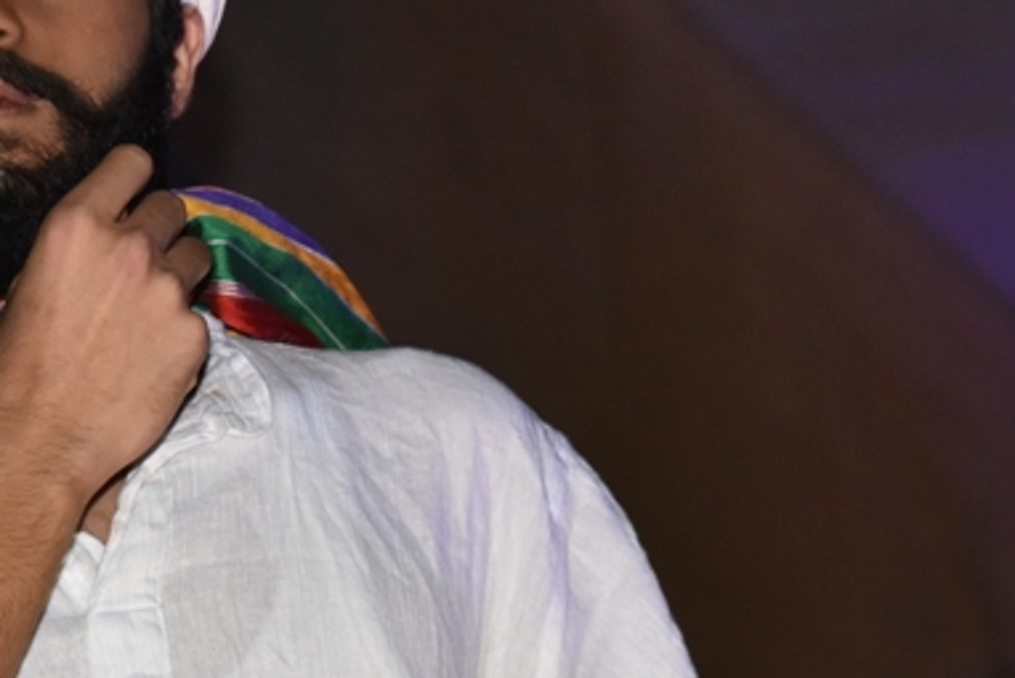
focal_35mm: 220
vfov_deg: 6.2
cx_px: 210
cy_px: 435
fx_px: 6205
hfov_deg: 9.3
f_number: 7.1
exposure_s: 1/60
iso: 3200
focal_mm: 82
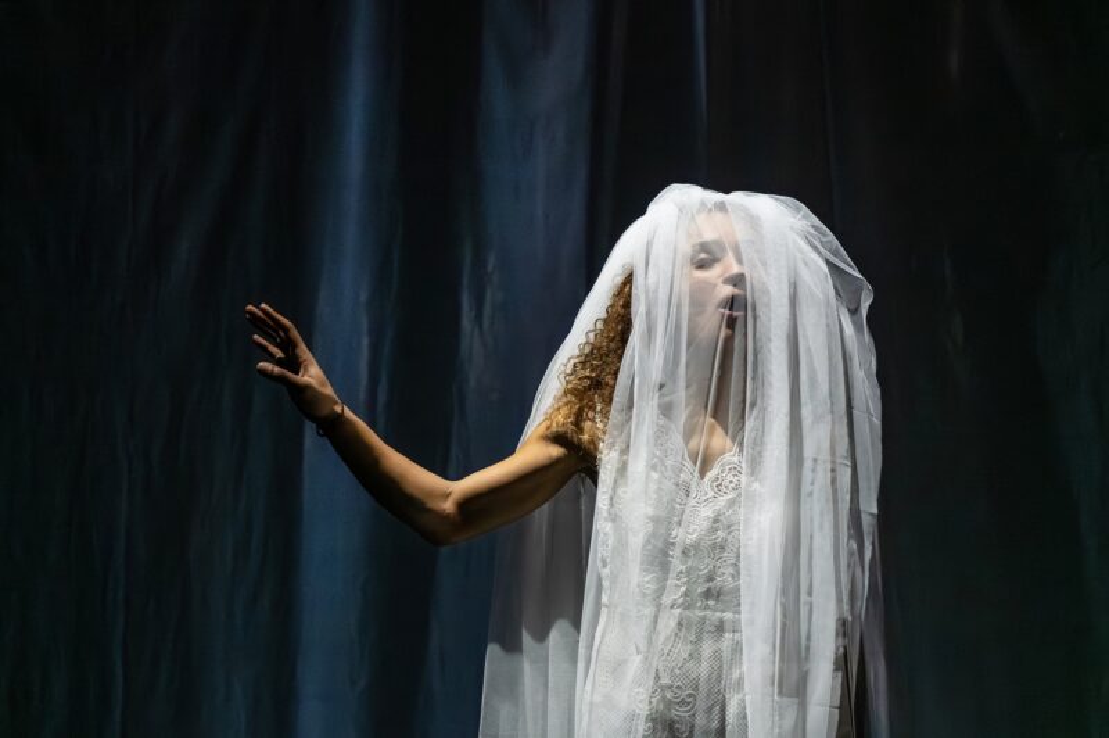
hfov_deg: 21.3
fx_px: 2955
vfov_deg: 14.2
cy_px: 369
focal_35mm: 96
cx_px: 554
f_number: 2.8
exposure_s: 1/80
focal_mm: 96
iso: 3200
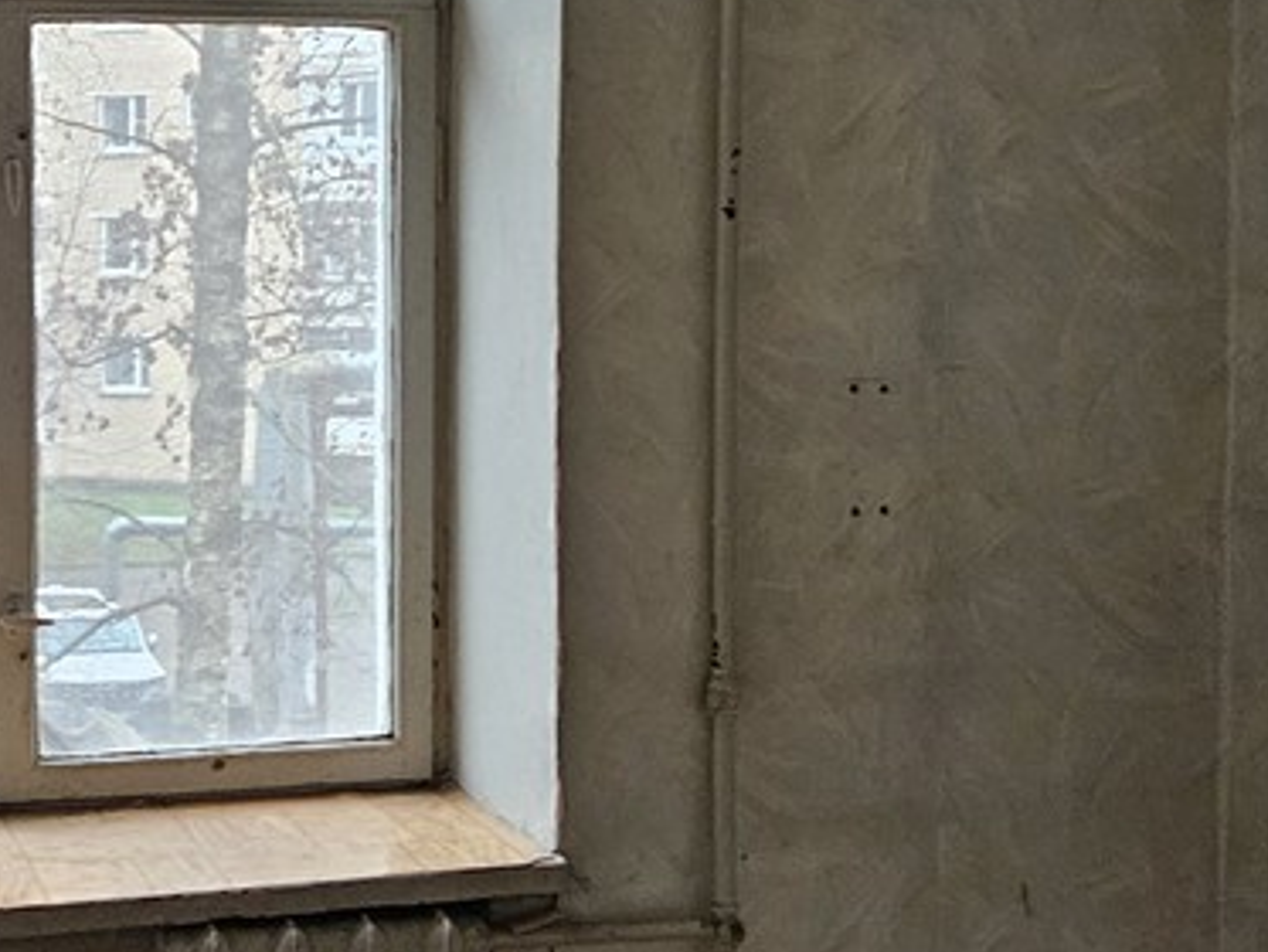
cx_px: 384
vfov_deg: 19.9
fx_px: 2712
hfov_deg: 26.1
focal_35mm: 74
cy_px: 391
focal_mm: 5.4
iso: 640
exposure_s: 1/142
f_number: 1.8
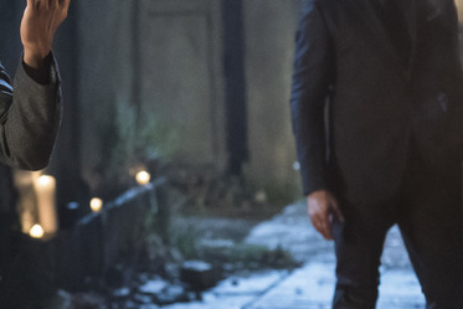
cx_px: 5
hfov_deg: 10.2
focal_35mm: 201
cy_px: 164
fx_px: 2586
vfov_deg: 6.8
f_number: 4
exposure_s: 1/60
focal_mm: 96
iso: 10000
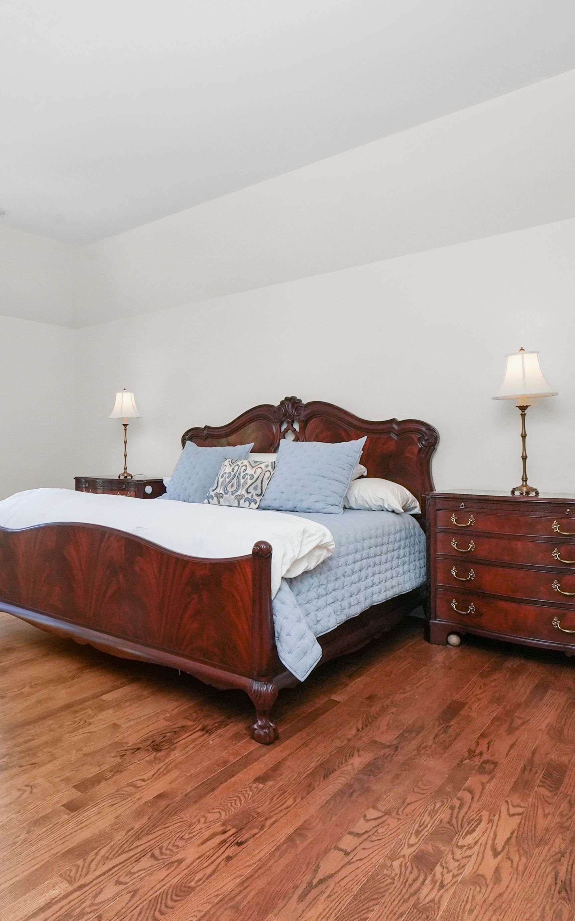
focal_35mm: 22
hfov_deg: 51.2
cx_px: 104
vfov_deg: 79.6
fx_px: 552
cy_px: 468
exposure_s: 1/13
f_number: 13
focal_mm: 14
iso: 2000
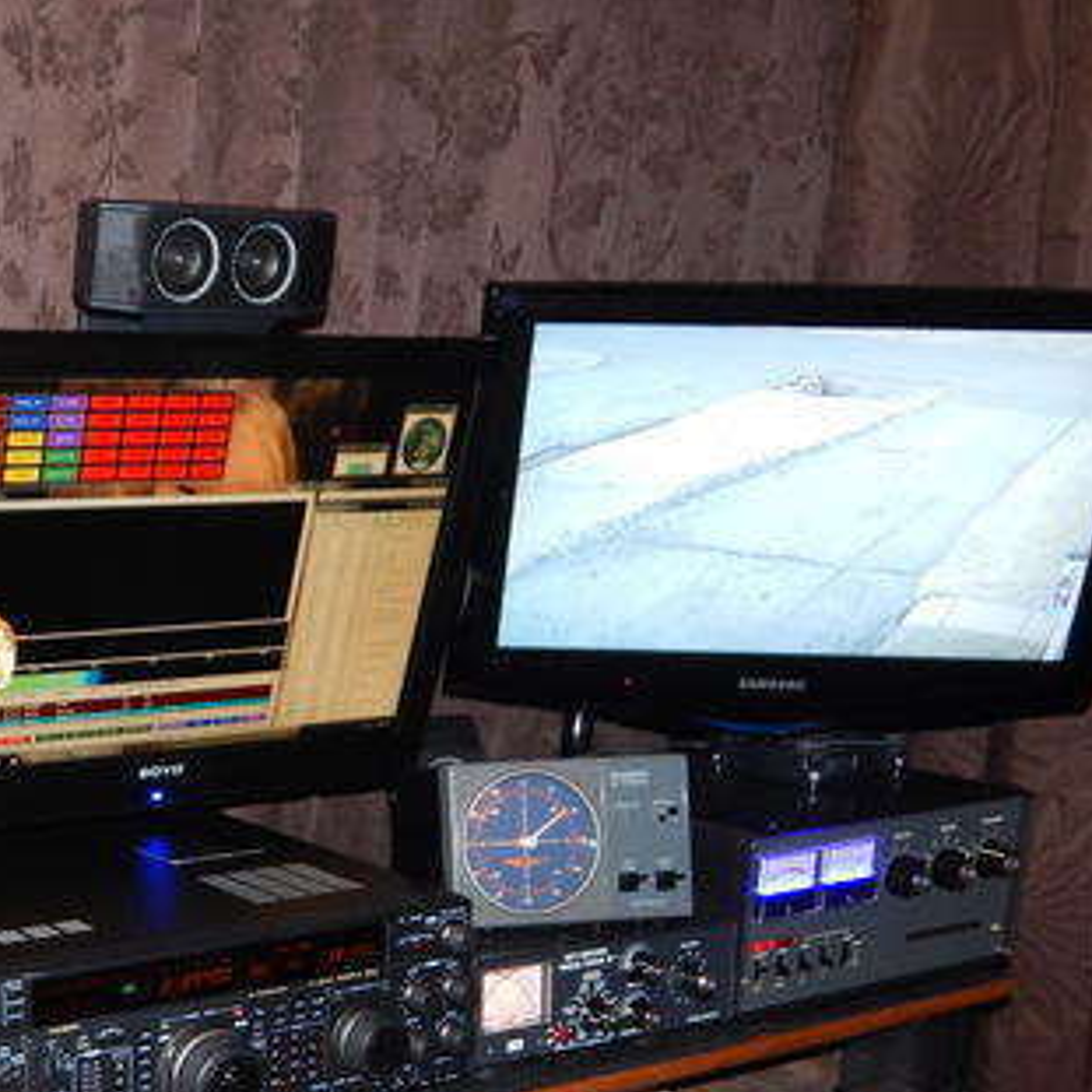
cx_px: 35
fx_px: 1785
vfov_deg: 32.5
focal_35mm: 50
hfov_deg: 31.8
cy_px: 966
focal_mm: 4
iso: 200
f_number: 3
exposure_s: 1/30
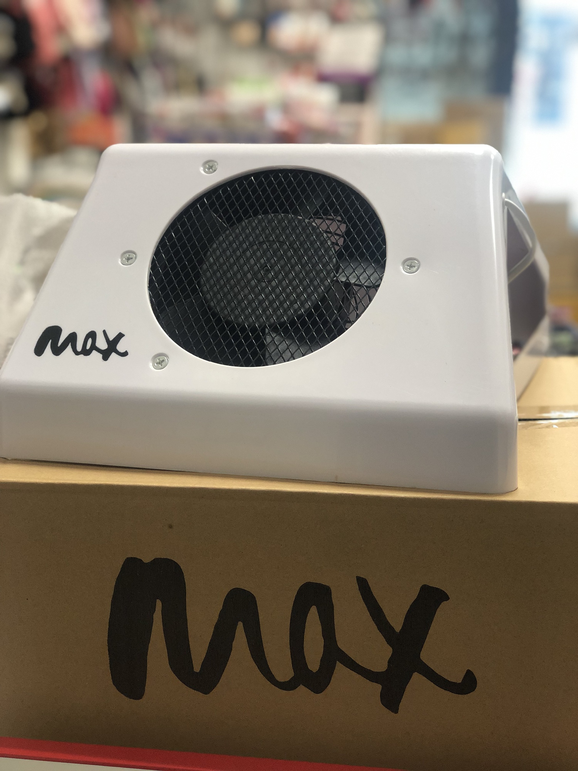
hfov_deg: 28.0
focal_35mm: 52
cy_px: 386
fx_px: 1158
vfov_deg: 36.8
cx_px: 289
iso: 80
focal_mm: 6
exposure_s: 1/50
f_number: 2.4
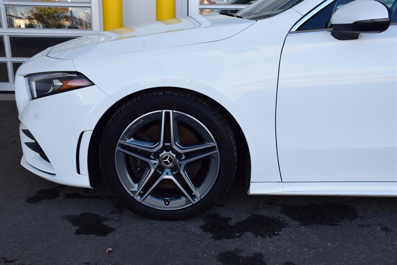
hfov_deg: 47.9
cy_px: 132
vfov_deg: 33.0
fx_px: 447
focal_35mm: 40
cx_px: 198
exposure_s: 1/160
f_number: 9
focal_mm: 27
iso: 400
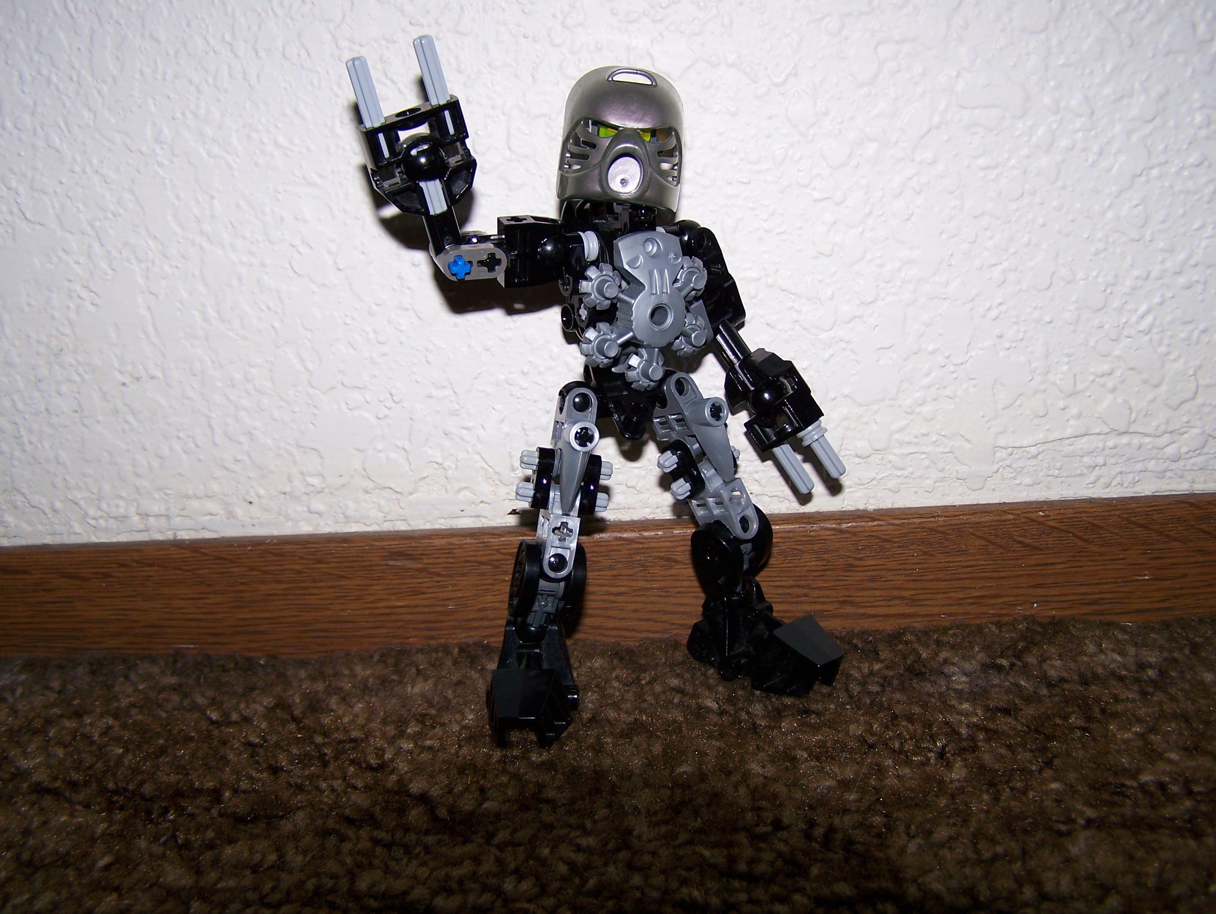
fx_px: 1336
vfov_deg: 37.8
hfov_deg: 48.9
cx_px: 608
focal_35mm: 38
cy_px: 457
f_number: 2.8
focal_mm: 6.3
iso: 80
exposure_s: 1/60
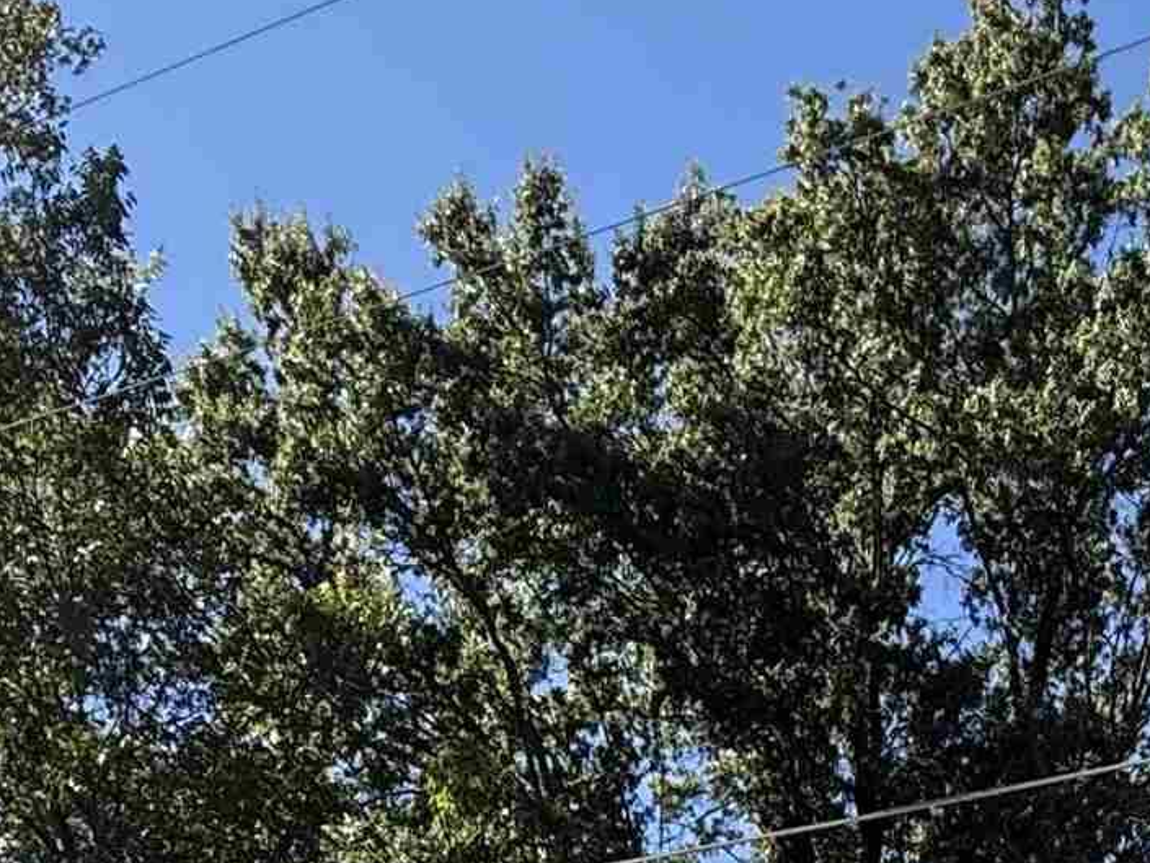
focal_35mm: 61
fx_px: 2027
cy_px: 1635
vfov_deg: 18.0
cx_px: 829
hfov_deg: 31.2
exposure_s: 1/625
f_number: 2.2
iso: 50
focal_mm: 2.22
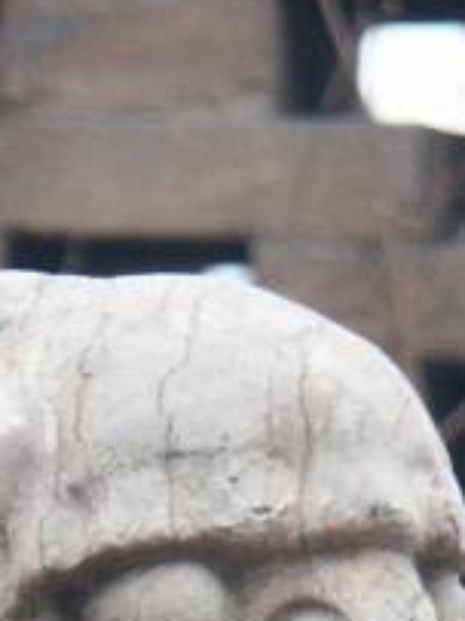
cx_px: 141
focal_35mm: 898
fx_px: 16101
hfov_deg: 1.7
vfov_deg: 2.2
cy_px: 1401
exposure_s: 1/180
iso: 200
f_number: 3.5
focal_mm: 45.05
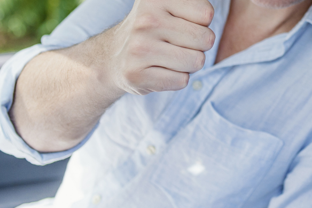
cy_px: -41
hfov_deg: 15.4
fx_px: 1101
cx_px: 406
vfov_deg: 10.6
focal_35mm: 127
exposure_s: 1/1250
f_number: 2.8
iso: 200
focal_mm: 35
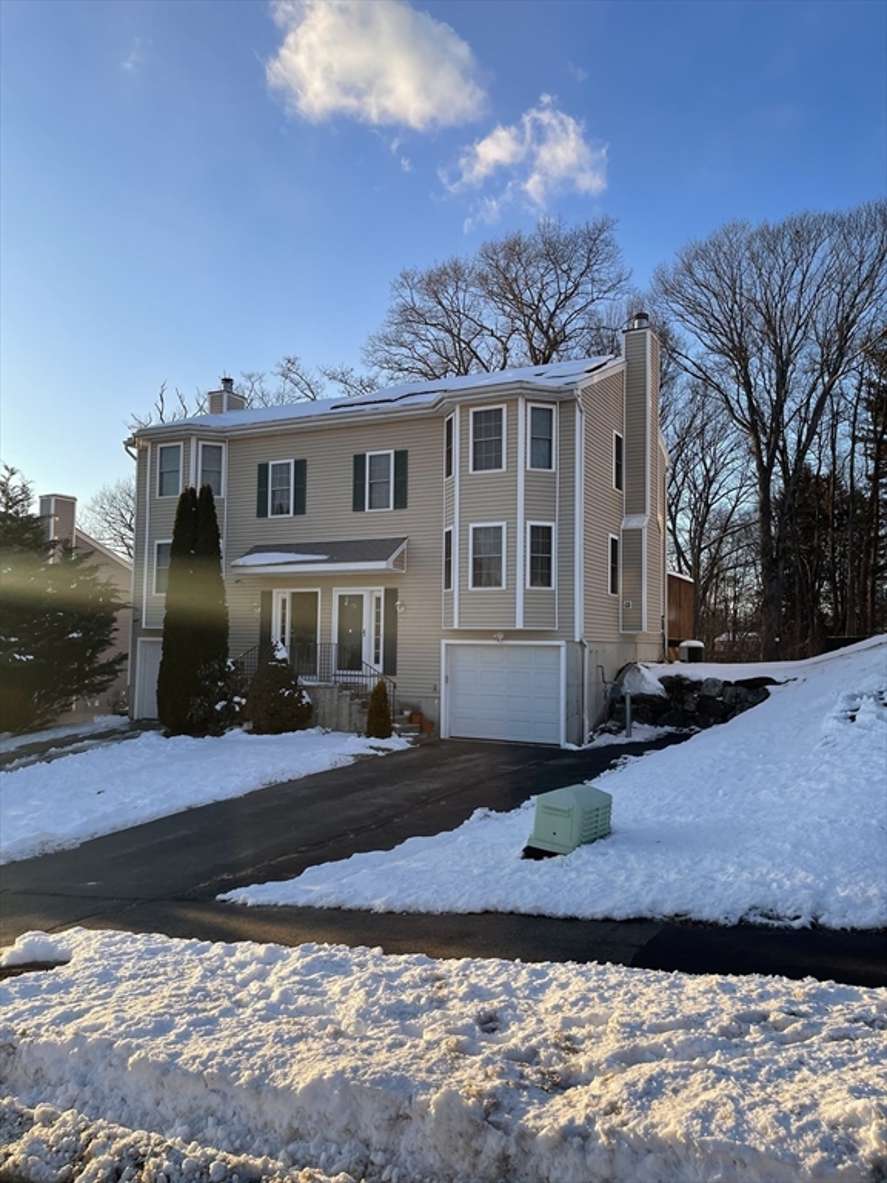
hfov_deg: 54.9
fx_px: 854
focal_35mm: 25
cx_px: 444
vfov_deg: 69.4
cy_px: 592
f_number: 1.6
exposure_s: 1/1130
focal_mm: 5.1
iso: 32
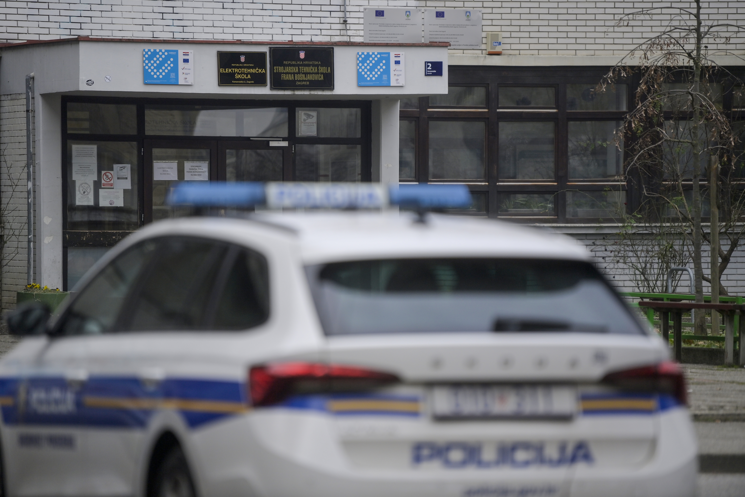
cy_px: 248
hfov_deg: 10.3
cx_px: 372
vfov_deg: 6.9
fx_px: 4139
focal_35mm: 200
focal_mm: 200
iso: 250
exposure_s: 1/1250
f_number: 2.8
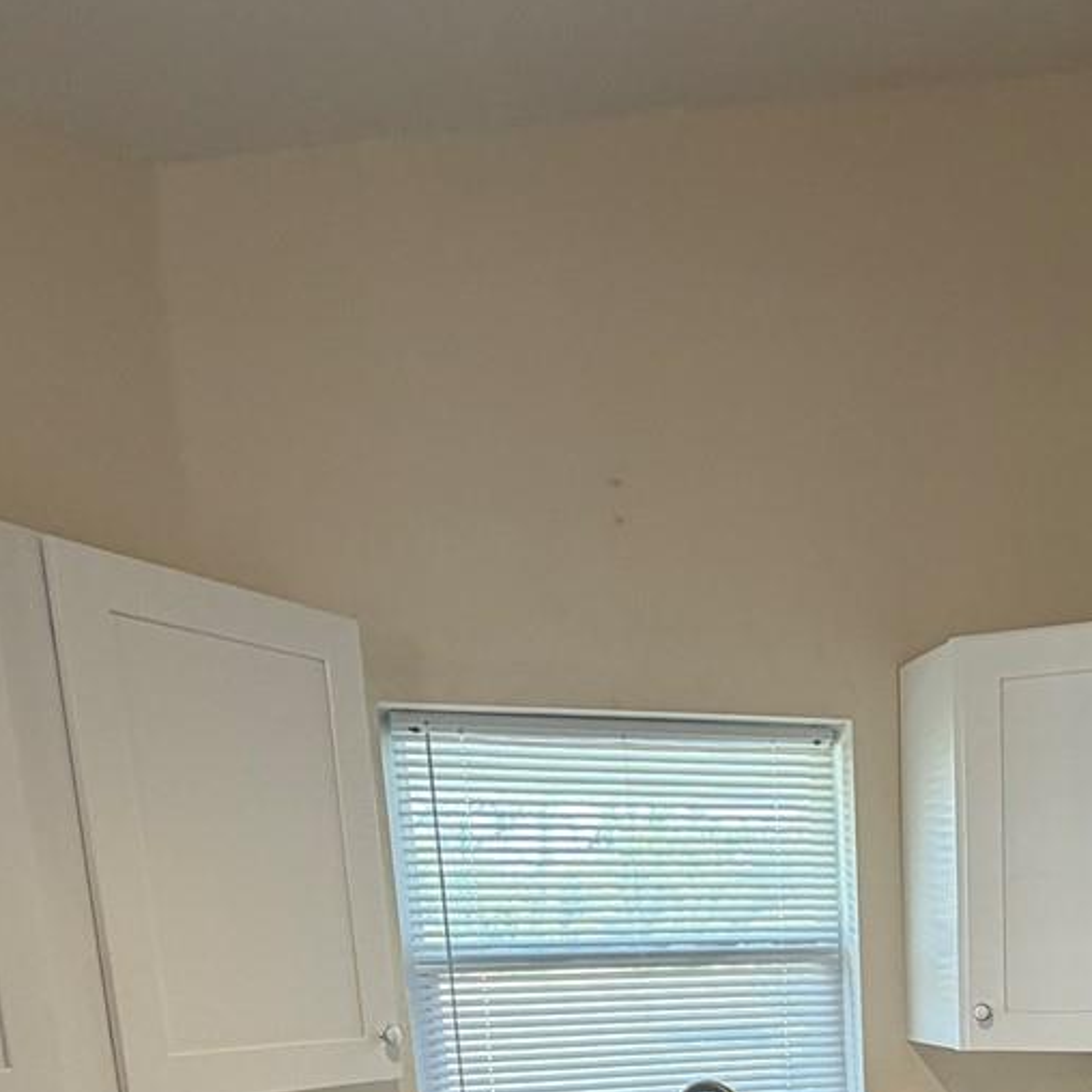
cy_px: 1245
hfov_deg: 40.5
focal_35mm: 39
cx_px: 924
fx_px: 1392
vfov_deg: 35.5
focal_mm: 2.22
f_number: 2.2
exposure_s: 1/60
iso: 160
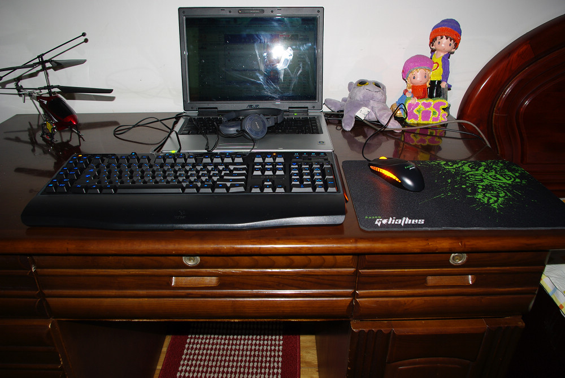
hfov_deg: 67.3
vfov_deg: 48.0
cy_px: 189
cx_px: 282
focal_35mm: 27
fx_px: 424
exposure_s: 10
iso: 100
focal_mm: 18
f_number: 5
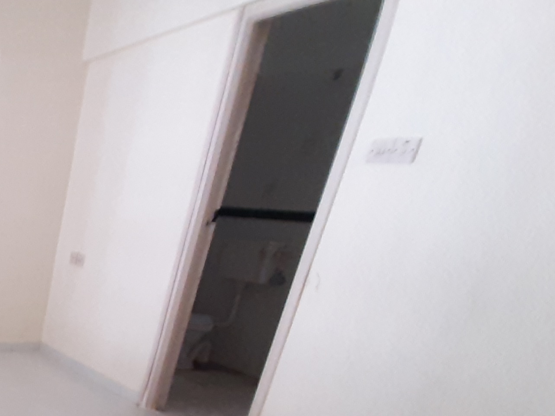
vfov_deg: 37.3
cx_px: -124
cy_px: 436
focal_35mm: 33
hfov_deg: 38.9
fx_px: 529
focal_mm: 1.42
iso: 200
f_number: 2.2
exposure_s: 1/25
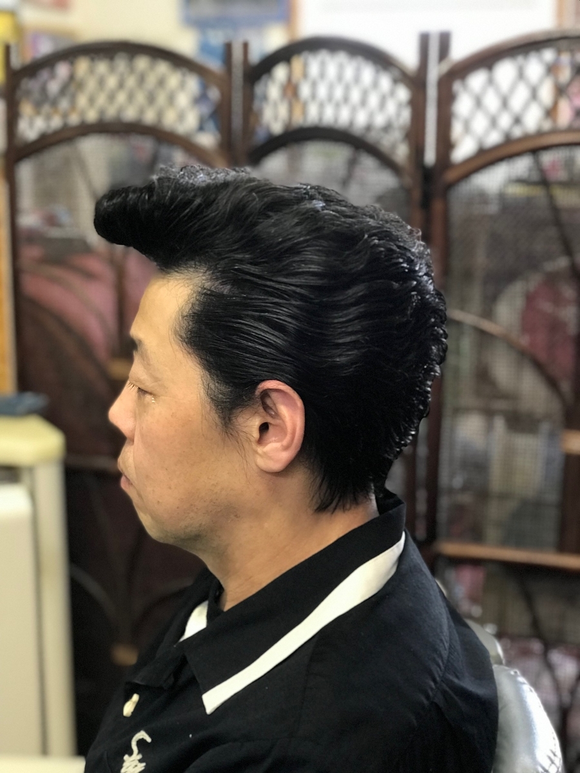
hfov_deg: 25.7
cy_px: 386
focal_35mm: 57
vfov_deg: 33.8
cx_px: 290
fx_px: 1273
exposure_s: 1/60
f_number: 2.8
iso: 320
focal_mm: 6.6
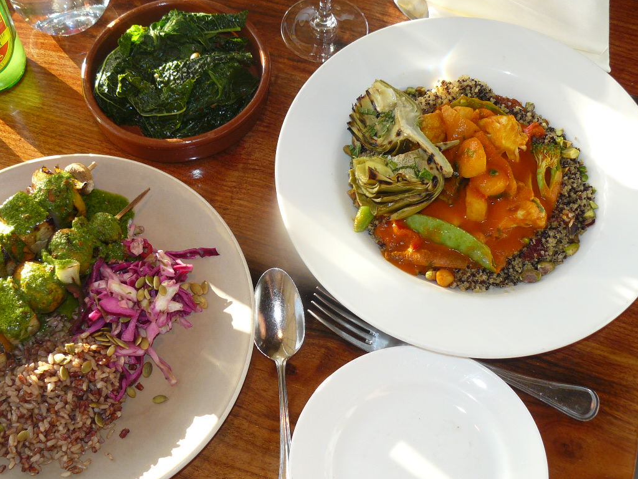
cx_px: 279
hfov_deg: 42.0
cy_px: 215
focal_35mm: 45
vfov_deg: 32.2
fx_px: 829
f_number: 3.2
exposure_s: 1/100
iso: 100
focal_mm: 6
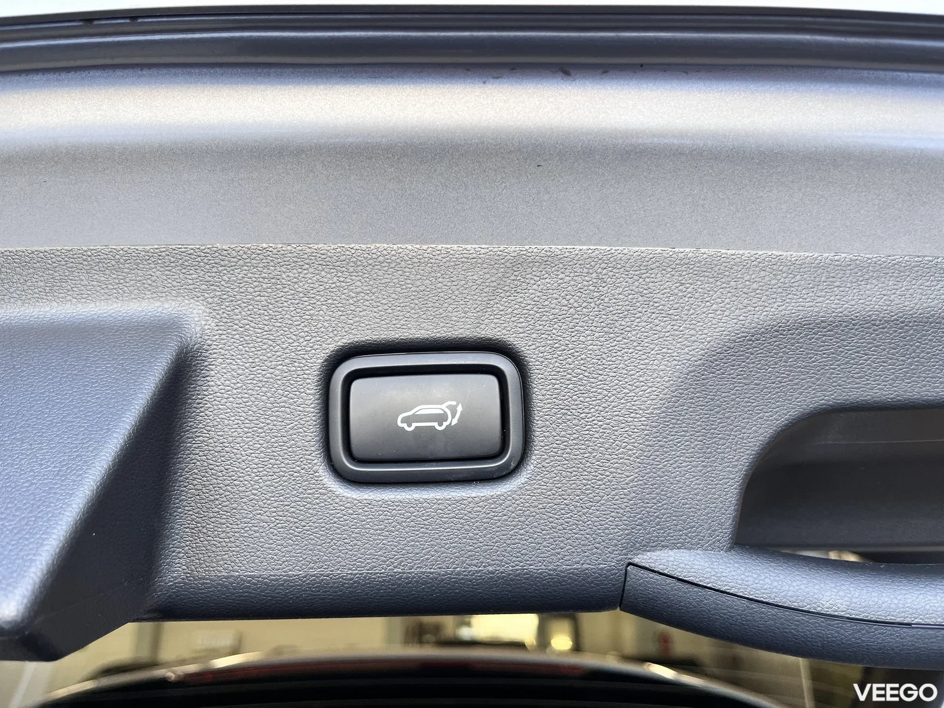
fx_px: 709
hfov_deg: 67.3
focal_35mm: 26
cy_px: 354
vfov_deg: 53.1
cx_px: 472
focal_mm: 5.1
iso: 100
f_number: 1.6
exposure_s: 1/122
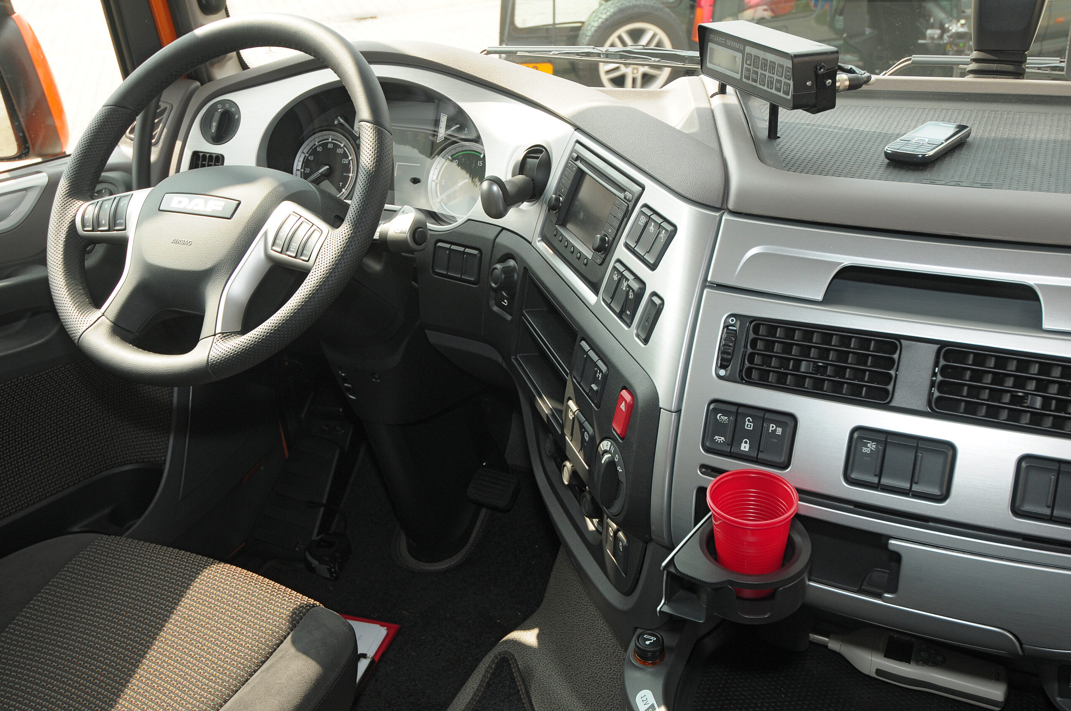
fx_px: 980
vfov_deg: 39.9
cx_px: 536
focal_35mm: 33
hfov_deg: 57.3
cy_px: 356
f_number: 8
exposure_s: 1/250
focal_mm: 22
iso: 320
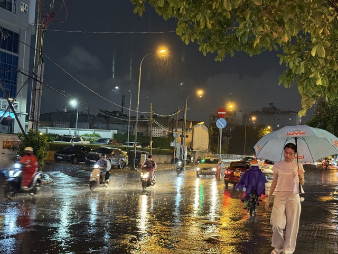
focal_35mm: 48
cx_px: 169
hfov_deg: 39.7
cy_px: 127
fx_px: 469
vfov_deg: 30.3
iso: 500
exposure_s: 1/25
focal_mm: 6.76
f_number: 1.78
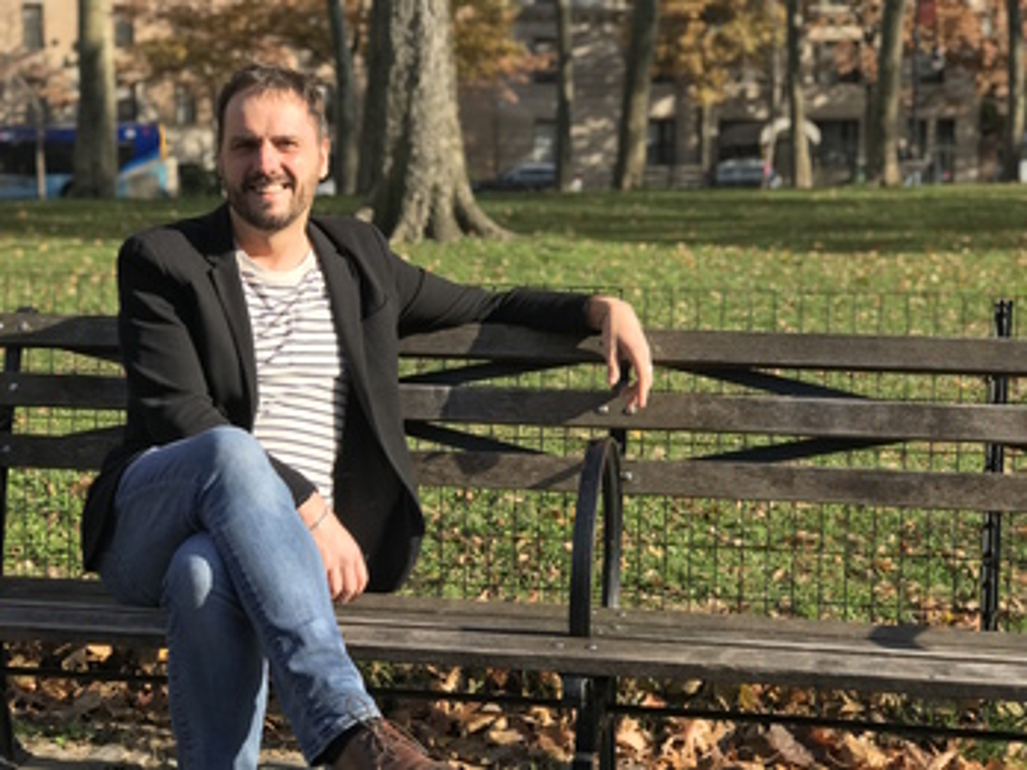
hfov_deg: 33.8
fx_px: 1691
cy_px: 385
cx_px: 514
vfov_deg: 25.7
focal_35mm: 57
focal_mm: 6.6
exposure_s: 1/303
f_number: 2.8
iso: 20
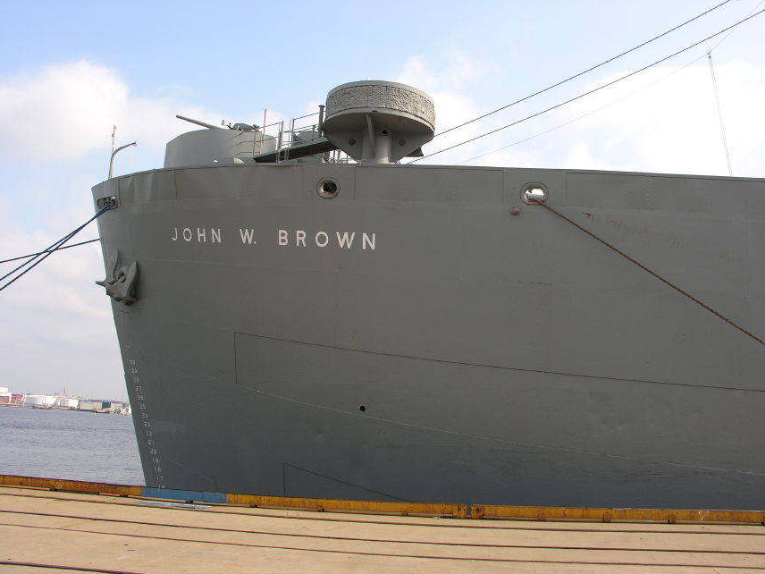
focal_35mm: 36
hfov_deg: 51.4
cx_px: 391
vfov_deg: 39.7
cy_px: 291
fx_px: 796
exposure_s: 1/153
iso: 50
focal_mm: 8.9
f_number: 5.6
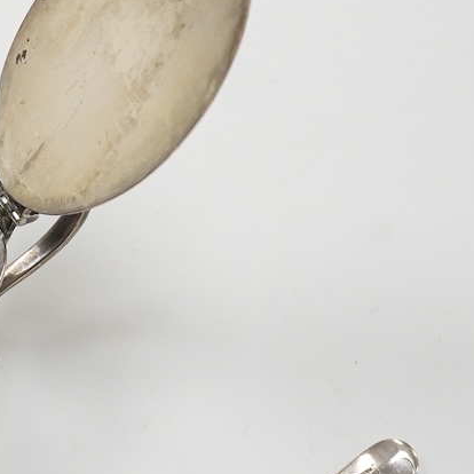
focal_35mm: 104
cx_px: -76
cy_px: 222
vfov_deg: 16.7
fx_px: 1611
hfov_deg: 16.1
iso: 2500
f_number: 10
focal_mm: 30
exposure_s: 1/200
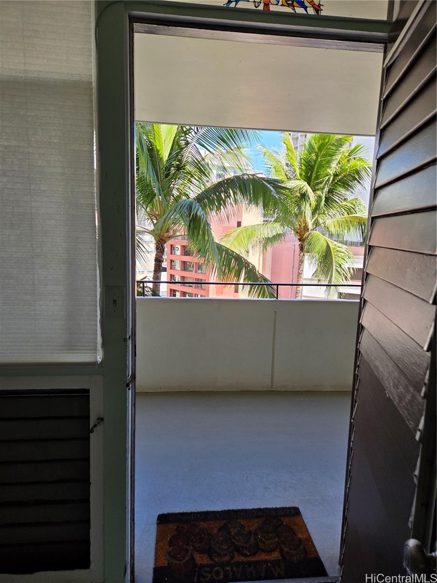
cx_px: 218
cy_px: 292
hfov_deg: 58.9
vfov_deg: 73.9
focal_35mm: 23
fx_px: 387
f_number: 1.8
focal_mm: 5.4
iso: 80
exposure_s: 1/1105
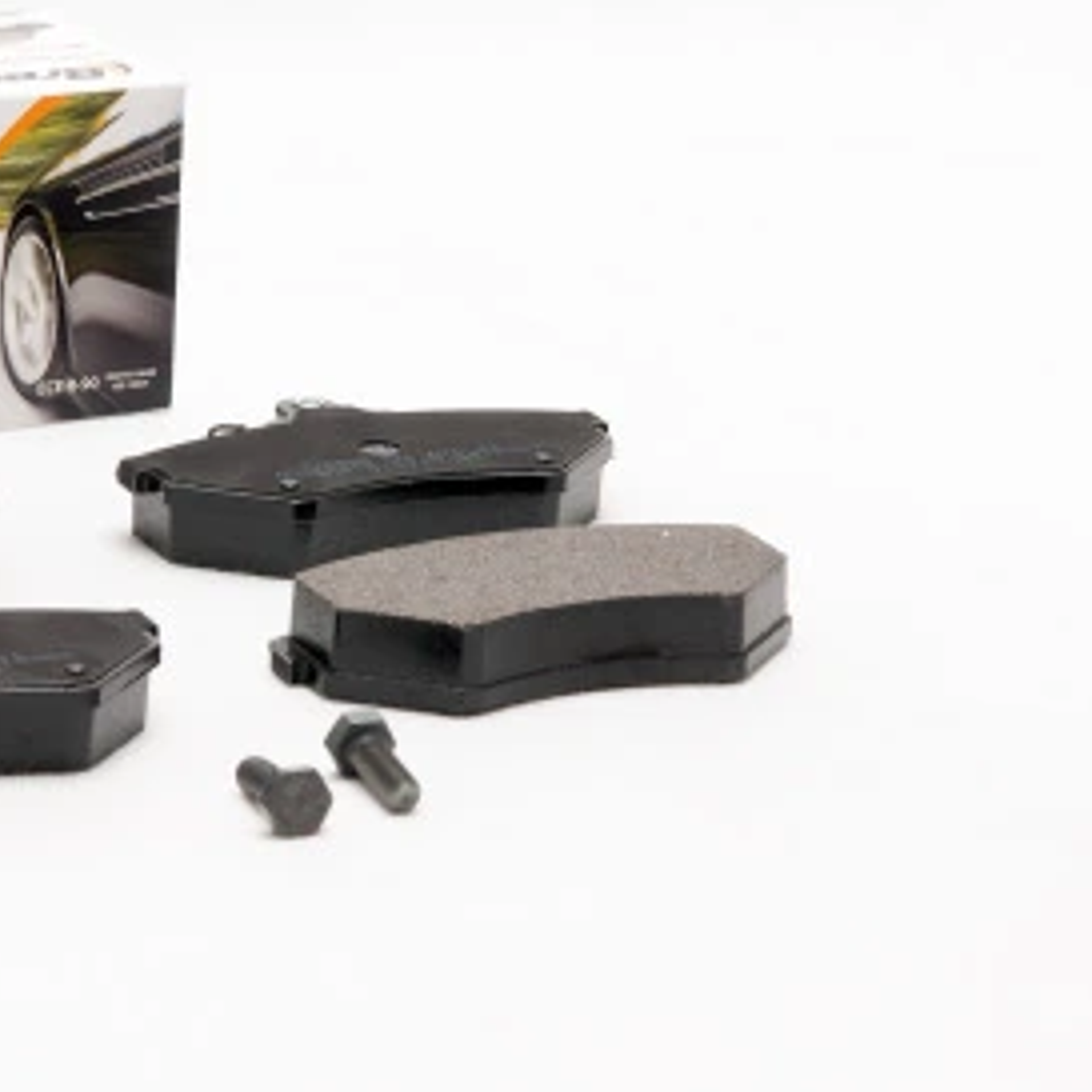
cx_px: 320
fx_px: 5494
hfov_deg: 11.3
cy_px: 472
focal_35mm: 154
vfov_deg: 11.3
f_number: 11
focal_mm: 55
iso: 100
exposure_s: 1/200
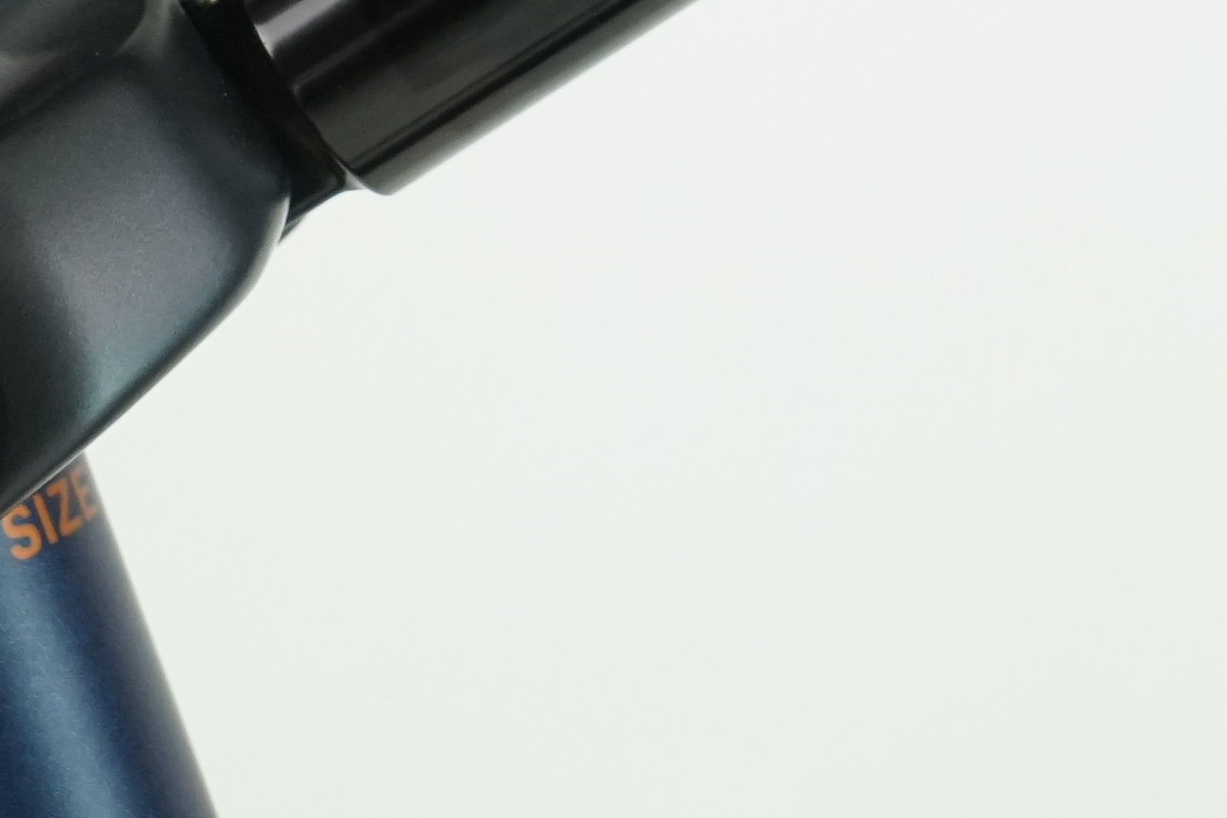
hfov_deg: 7.1
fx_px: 9885
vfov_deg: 4.7
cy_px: -582
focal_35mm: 290
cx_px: 1147
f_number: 5.6
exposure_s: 1/200
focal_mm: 70
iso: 1600
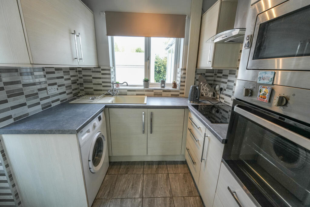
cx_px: 155
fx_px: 129
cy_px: 104
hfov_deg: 100.4
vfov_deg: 77.3
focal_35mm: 15
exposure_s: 1/160
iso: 500
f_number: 4
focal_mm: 10
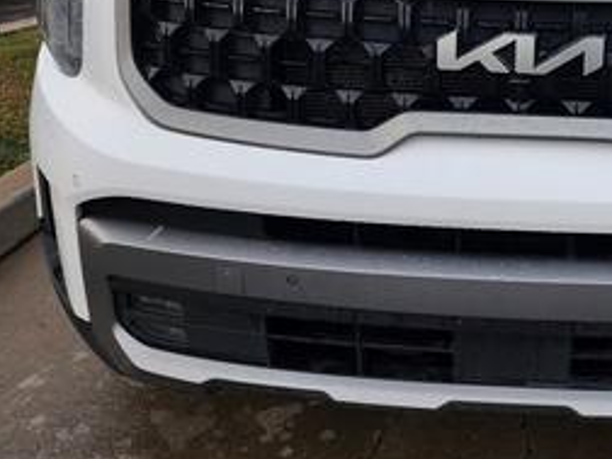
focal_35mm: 46
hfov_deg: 38.5
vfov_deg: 30.3
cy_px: 53
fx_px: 813
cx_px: 549
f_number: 1.8
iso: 40
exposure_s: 1/180
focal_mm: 6.4
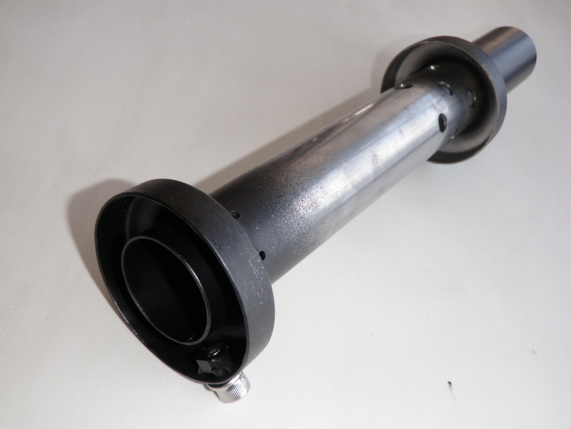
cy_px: 214
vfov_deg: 39.7
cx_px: 286
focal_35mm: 36
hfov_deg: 51.4
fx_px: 594
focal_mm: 6.53
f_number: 4.1
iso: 100
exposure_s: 1/160
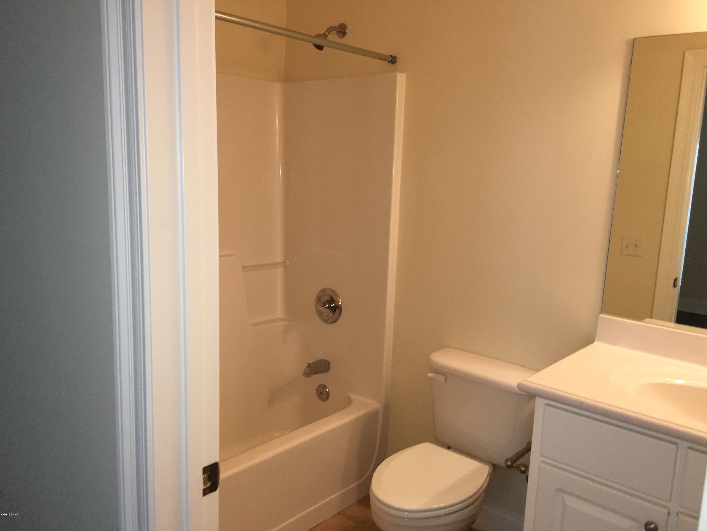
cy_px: 266
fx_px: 592
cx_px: 354
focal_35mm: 29
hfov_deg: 61.7
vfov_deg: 48.2
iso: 64
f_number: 2.2
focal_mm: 4.15
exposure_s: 1/30
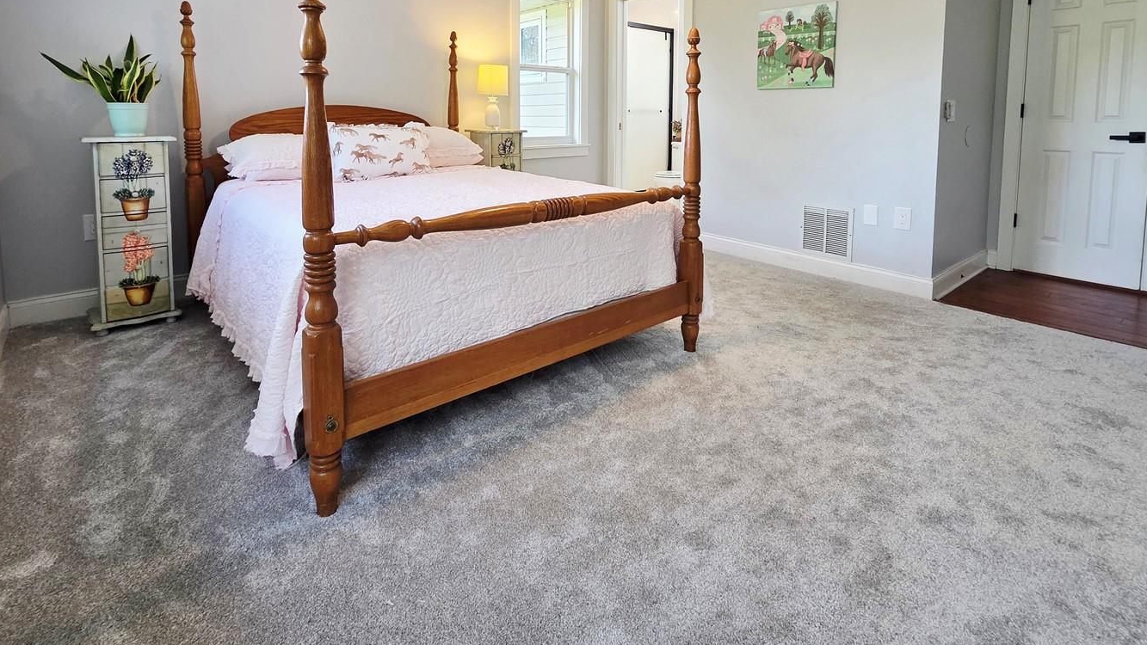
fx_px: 517
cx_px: 568
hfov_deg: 95.9
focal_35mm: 17
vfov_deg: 60.6
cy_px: 166
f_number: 2.2
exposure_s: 1/60.2
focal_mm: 2.2
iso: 160
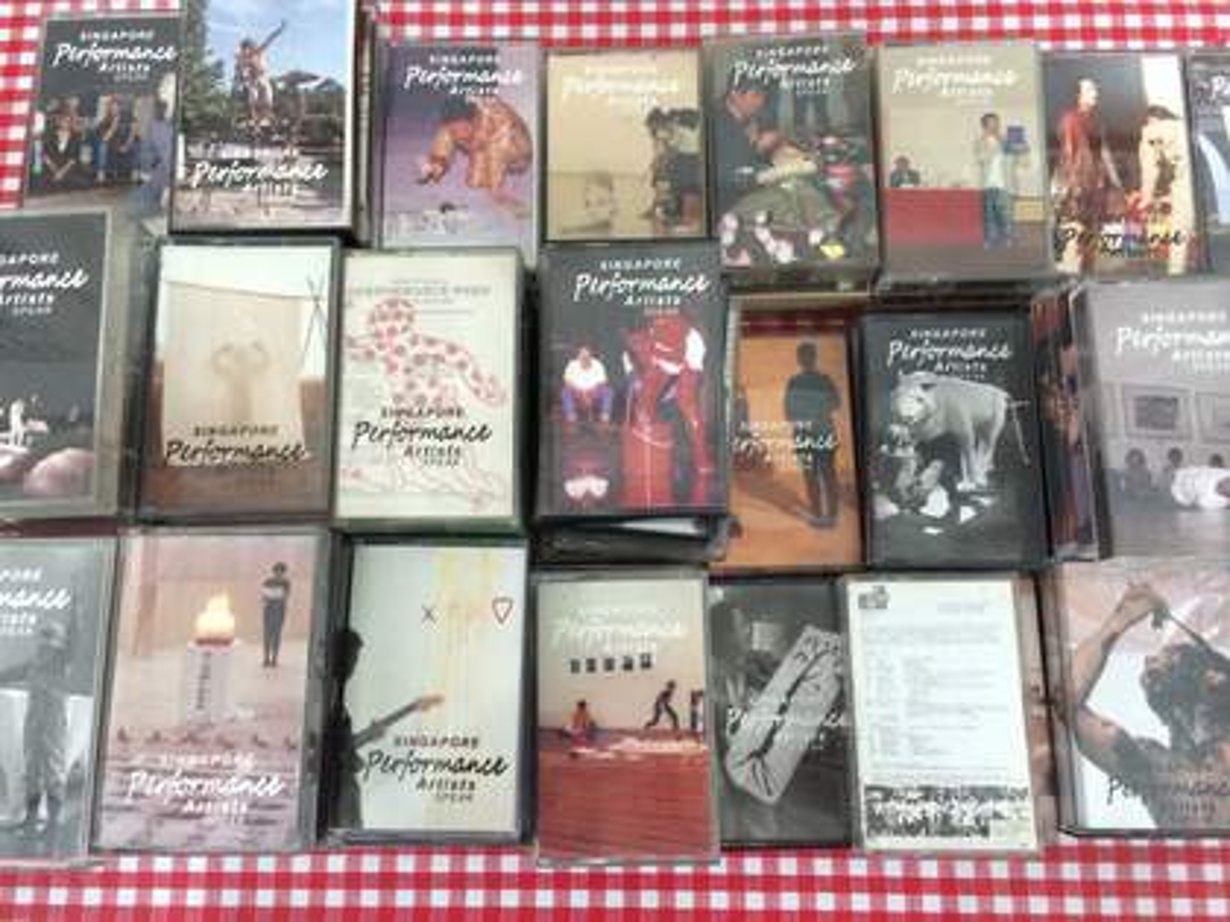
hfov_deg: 60.0
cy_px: 461
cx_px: 615
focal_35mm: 30
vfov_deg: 46.8
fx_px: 1066
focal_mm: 4.12
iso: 320
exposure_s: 1/33
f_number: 2.2
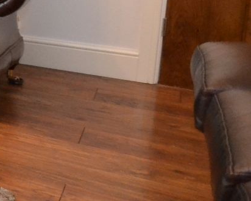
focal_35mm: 70
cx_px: -348
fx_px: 520
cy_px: -27
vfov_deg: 20.7
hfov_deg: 15.3
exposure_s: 1/60
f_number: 3.5
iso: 2800
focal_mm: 10
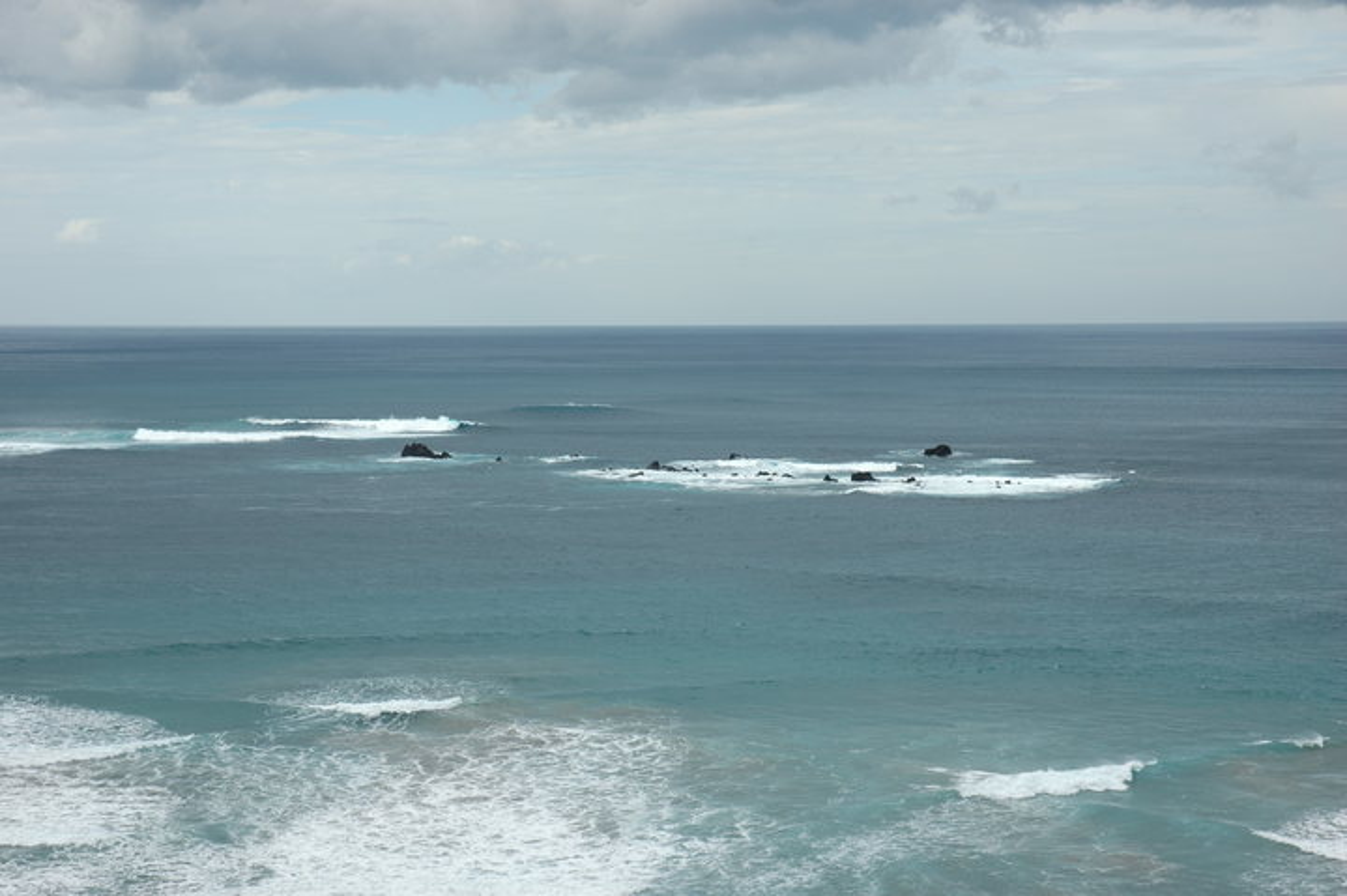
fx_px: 2580
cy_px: 448
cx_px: 674
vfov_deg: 19.7
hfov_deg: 29.3
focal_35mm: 69
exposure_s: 1/320
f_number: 9
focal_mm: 46
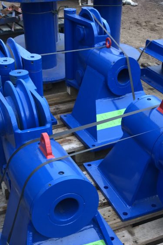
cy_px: 181
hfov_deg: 25.4
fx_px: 360
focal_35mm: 53
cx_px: 104
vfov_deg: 36.7
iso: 32
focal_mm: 3.99
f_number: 1.8
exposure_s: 1/30
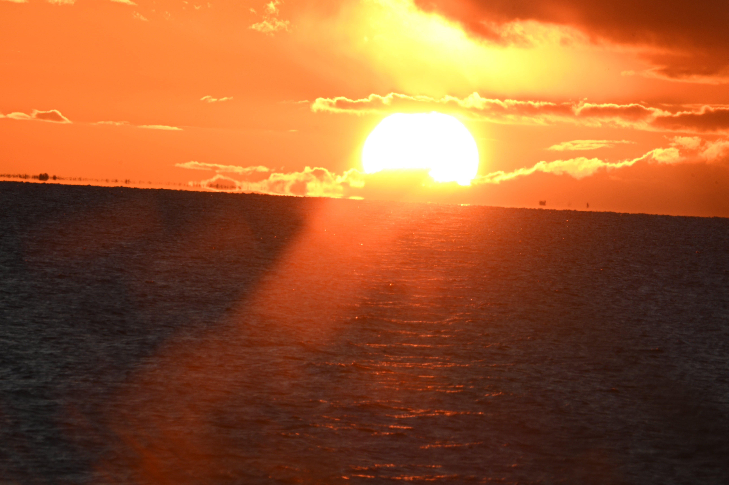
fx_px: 11879
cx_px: 414
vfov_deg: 2.3
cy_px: 238
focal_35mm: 587
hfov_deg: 3.5
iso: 140
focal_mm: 500
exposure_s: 1/100
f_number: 16
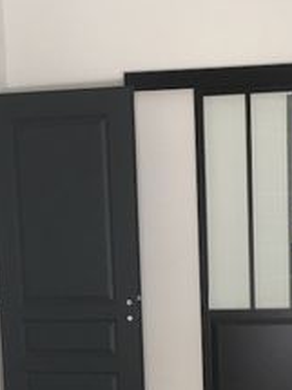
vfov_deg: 23.6
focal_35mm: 81
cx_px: 201
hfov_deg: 18.1
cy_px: 336
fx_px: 912
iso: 40
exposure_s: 1/17
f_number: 2.2
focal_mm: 4.15
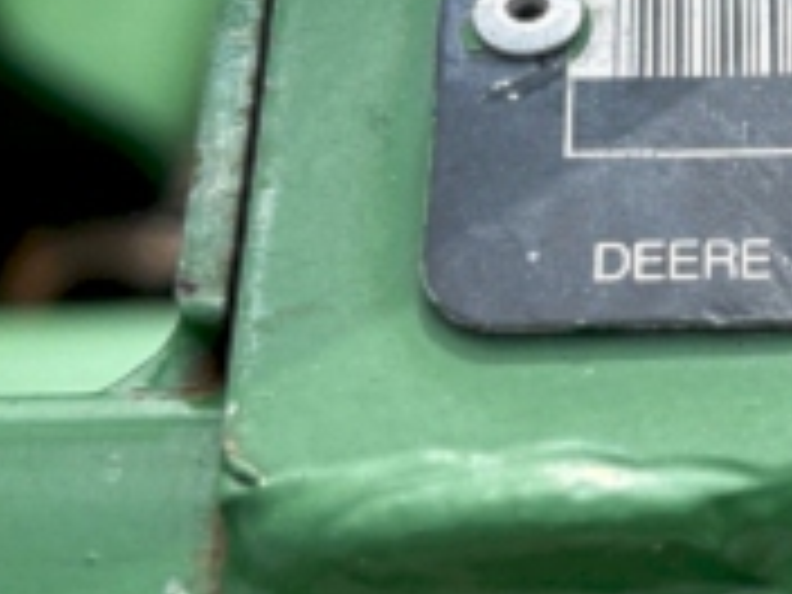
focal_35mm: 118
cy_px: 108
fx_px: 2700
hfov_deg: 16.1
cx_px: 932
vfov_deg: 12.5
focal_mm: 5.7
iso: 50
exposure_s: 1/1751
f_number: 1.5
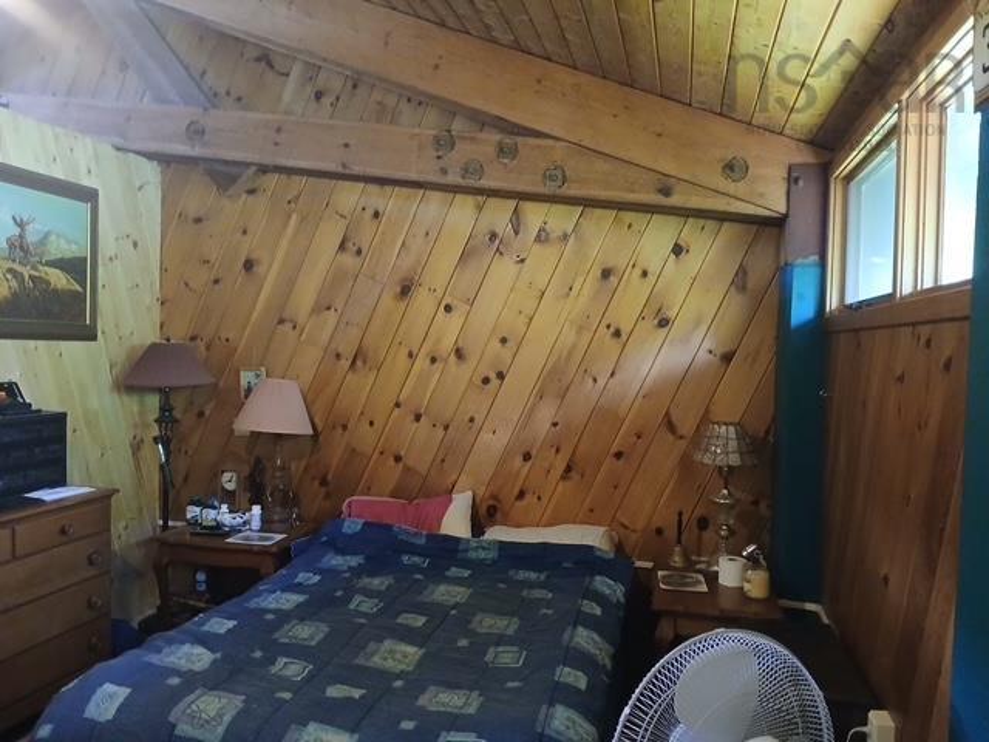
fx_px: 743
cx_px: 494
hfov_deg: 67.3
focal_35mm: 26
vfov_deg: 53.1
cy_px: 371
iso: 640
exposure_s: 1/20
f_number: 1.8
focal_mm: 3.98
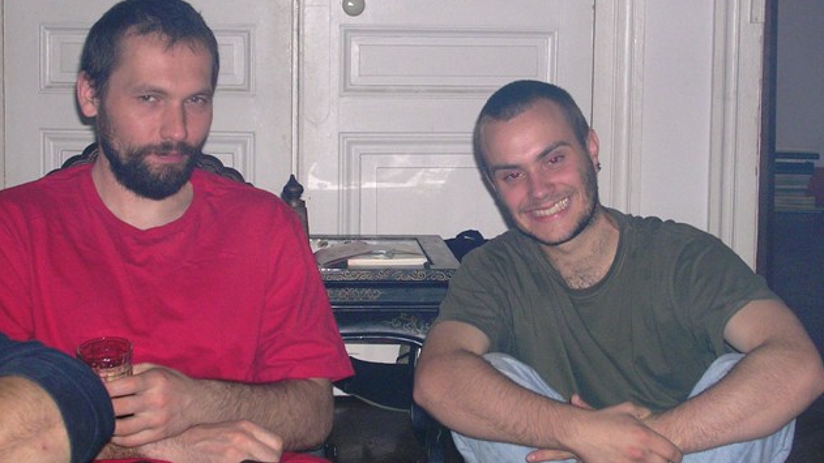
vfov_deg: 16.3
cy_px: 192
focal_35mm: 74
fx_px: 1617
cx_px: 413
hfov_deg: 28.6
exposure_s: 1/60.1
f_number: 3.6
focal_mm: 10.2
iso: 113
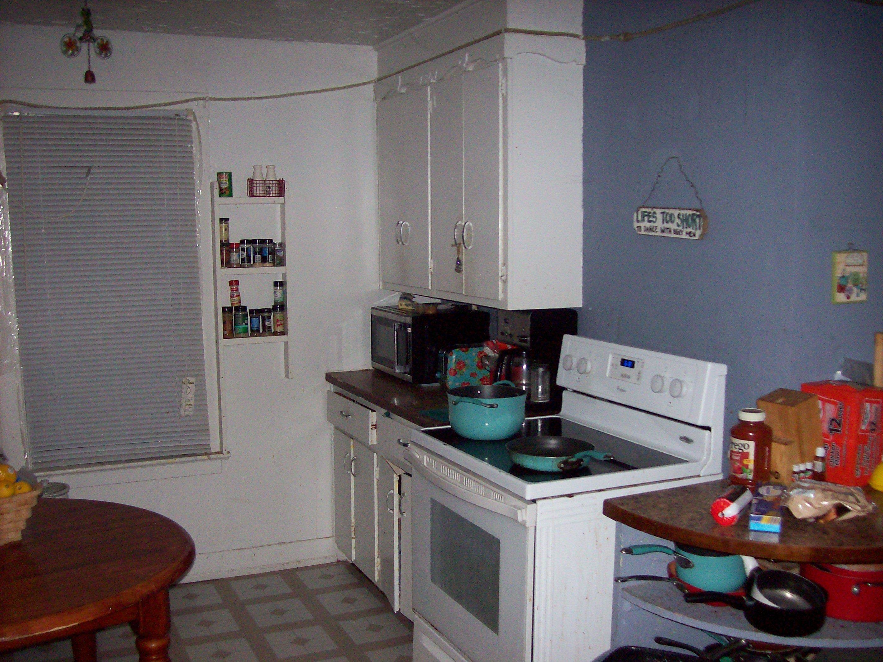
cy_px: 331
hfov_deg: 51.4
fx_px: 918
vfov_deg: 39.6
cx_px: 442
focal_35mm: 36
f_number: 2.7
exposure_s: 1/64
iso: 140
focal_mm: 6
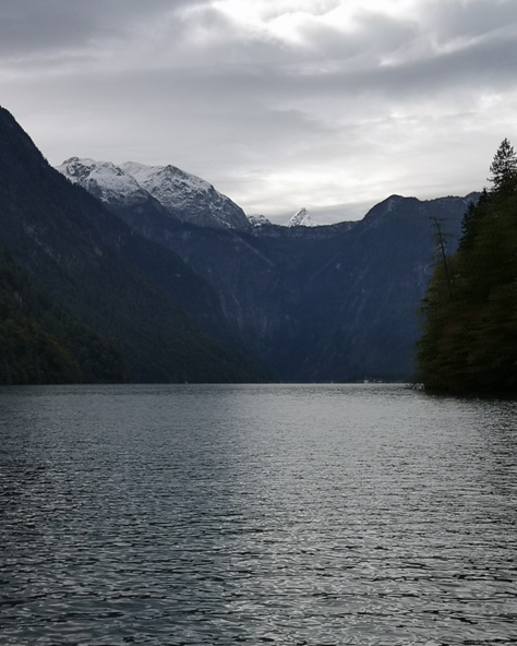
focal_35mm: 62
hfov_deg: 24.6
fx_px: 1185
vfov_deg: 30.5
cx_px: 253
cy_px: 322
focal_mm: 3.95
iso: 50
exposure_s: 1/2703
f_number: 1.8
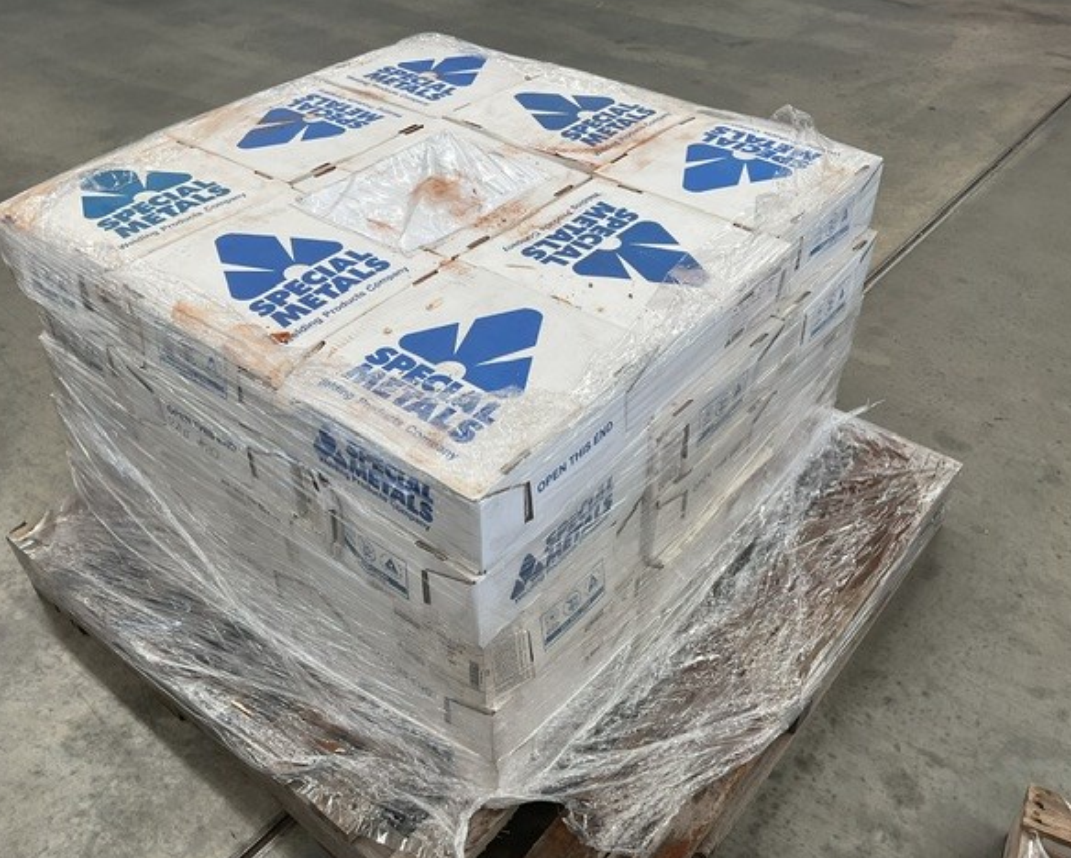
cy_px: 434
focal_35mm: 31
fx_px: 983
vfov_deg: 47.2
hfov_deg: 57.1
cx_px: 506
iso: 25
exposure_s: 1/100
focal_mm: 3
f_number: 1.8
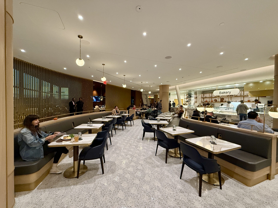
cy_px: 104
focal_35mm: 14
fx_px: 112
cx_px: 139
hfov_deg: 102.1
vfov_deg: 85.7
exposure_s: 1/60
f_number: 2.2
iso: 400
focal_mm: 2.22
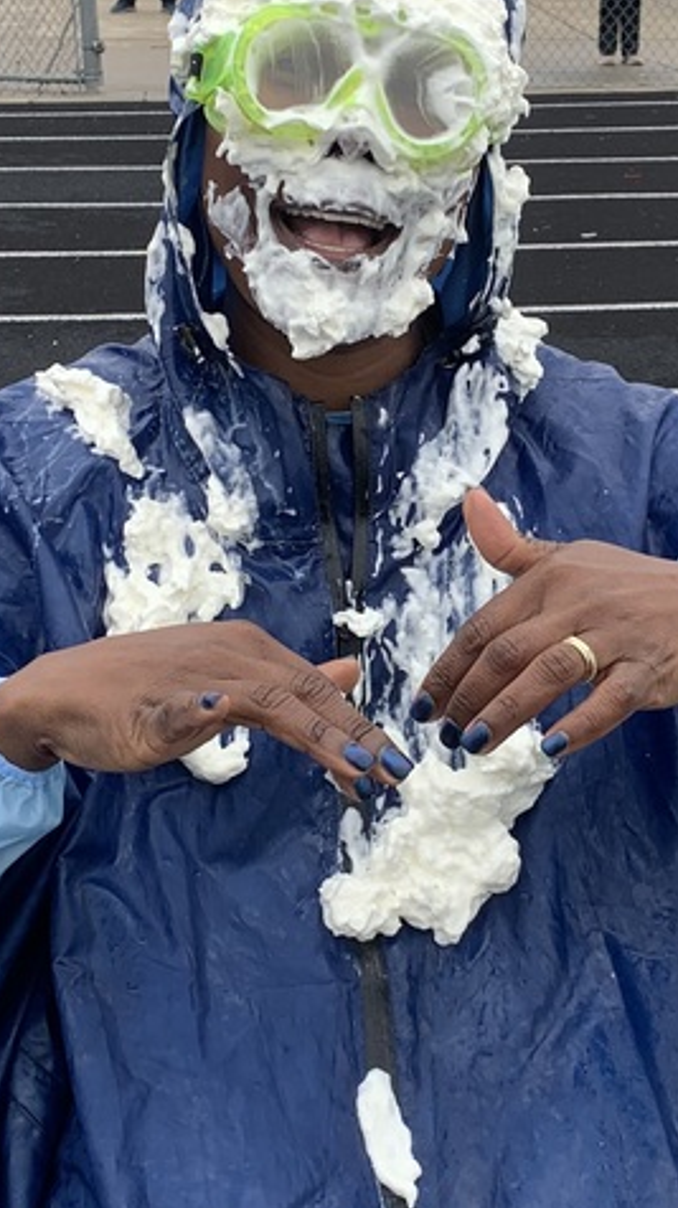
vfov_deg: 34.4
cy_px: 551
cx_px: 411
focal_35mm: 61
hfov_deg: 19.7
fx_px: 1954
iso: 25
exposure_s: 1/381
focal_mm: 4.25
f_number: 1.8
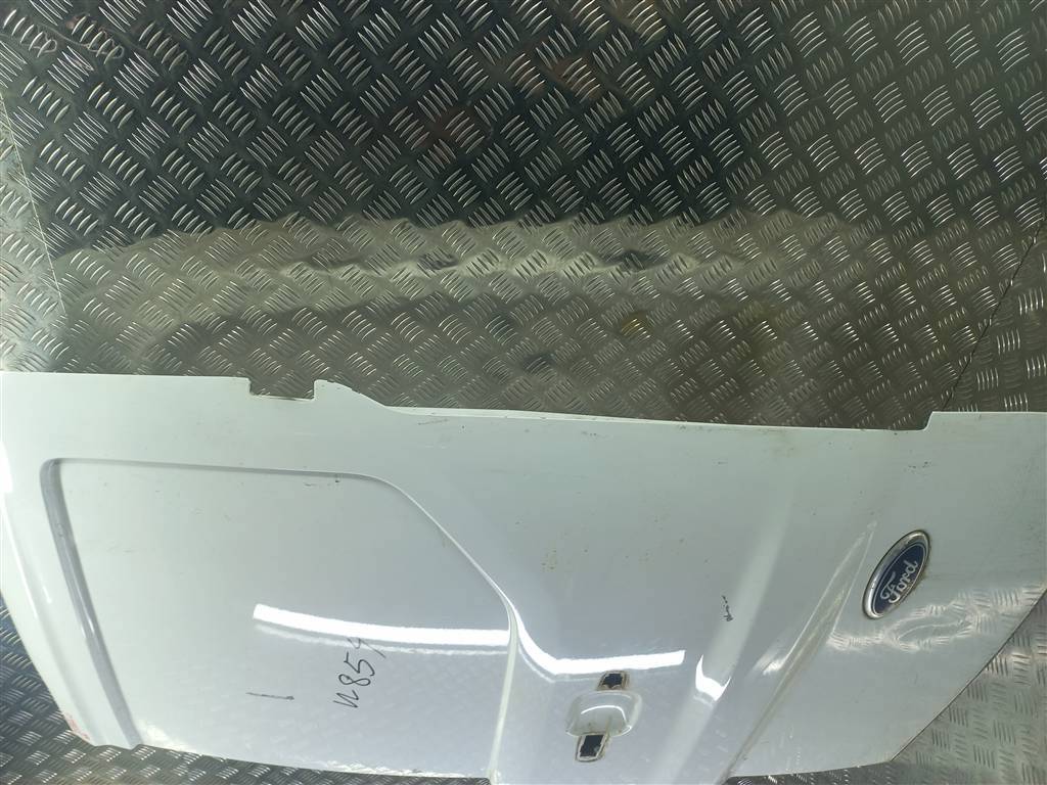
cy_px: 392
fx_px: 756
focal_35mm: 25
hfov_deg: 69.4
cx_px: 524
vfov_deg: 54.9
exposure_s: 1/50
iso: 40
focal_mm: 4.6
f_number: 1.8
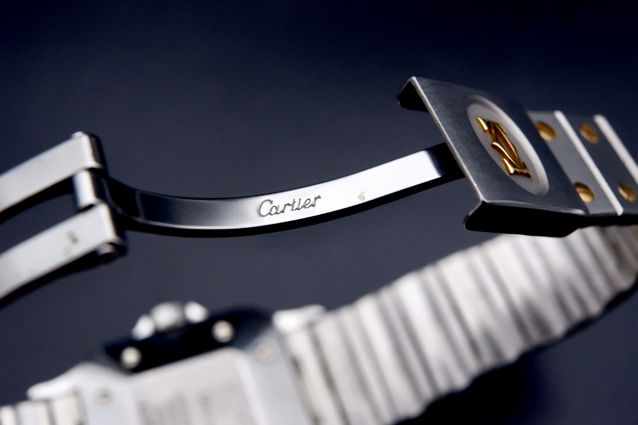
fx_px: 638
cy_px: 212
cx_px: 319
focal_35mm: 36
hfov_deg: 53.1
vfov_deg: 36.9
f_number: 8
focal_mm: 24.3
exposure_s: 1/4000
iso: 6400
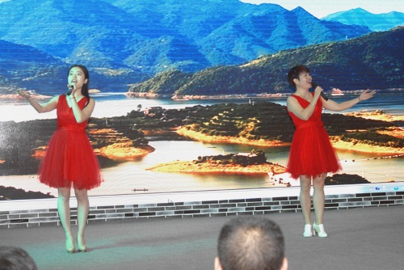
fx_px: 842
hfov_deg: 27.0
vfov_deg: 18.2
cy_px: 135
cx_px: 202
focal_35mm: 75
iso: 1600
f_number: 5.6
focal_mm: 50
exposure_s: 1/125
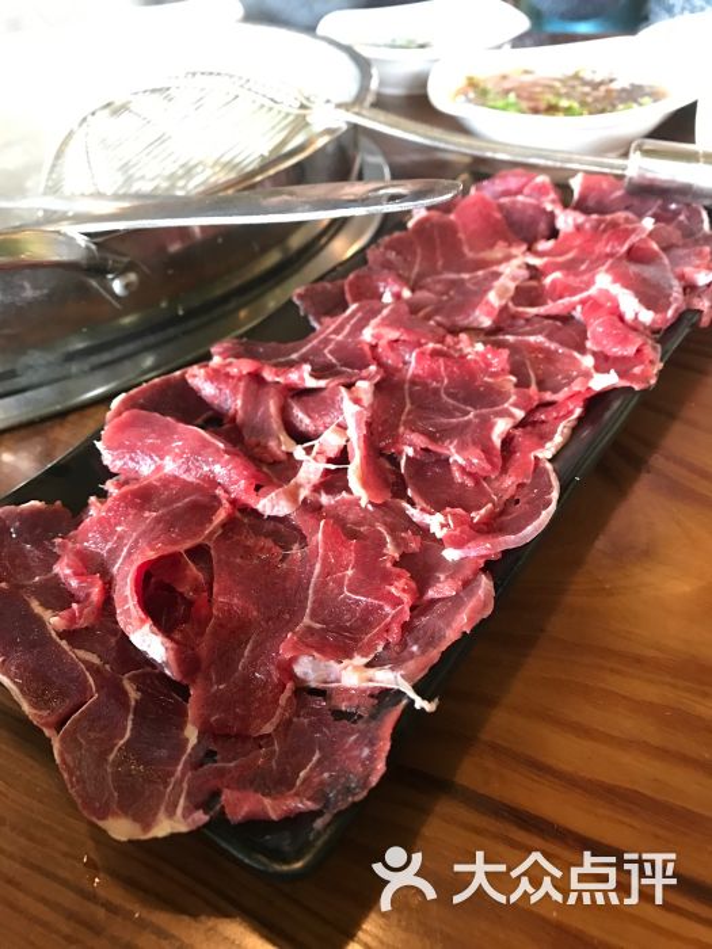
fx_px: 768
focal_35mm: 28
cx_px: 356
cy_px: 474
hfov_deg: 49.7
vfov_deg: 63.4
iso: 80
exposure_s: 1/8
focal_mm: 3.99
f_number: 1.8
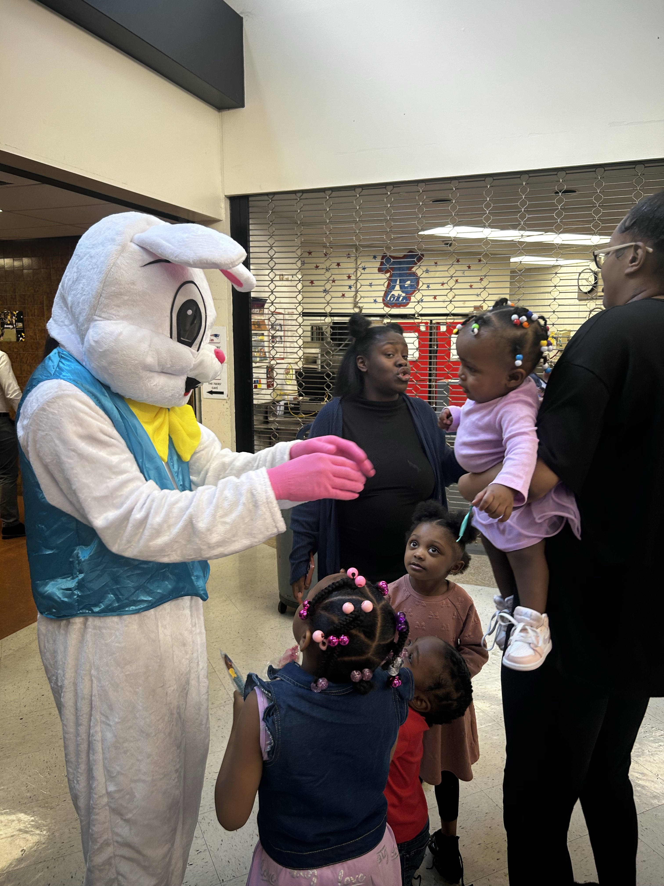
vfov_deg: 67.3
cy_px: 443
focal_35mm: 26
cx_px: 332
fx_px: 665
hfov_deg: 53.1
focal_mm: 5.7
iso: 64
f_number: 1.5
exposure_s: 1/60
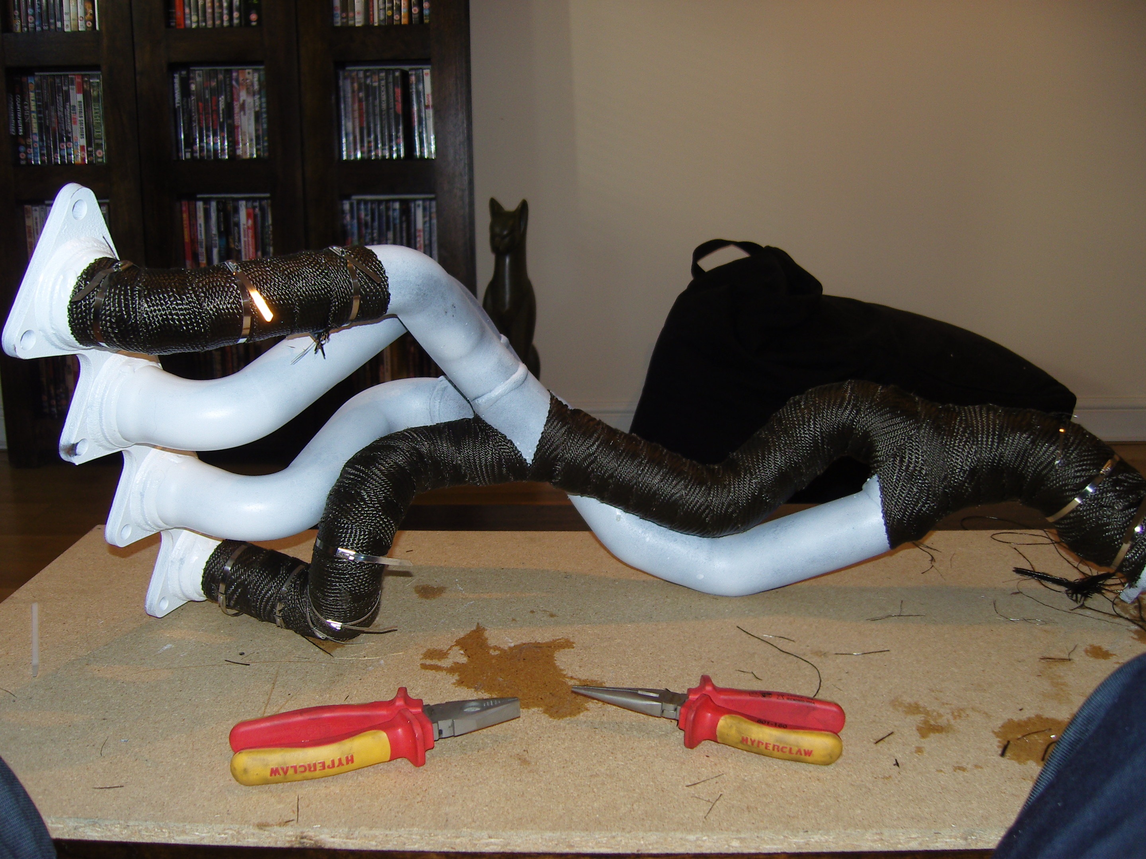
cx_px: 573
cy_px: 430
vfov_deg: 41.8
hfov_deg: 54.0
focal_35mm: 34
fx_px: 1126
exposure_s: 1/40
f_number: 2.8
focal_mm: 7.3
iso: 100
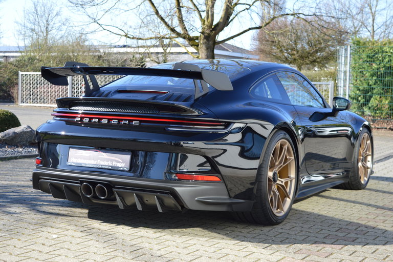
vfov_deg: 22.6
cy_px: 131
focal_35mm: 60
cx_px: 196
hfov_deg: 33.4
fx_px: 655
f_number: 5.6
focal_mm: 40
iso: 100
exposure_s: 1/125
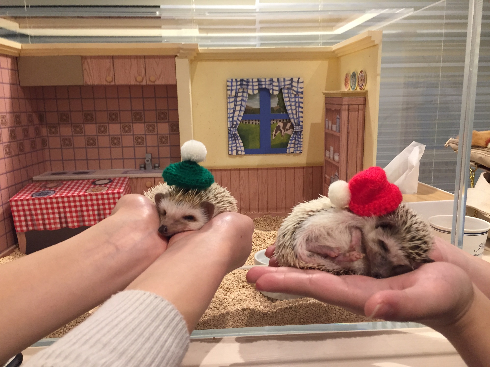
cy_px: 184
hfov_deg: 61.7
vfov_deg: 48.2
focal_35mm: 29
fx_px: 411
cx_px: 245
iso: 125
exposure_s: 1/30
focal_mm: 4.15
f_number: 2.2
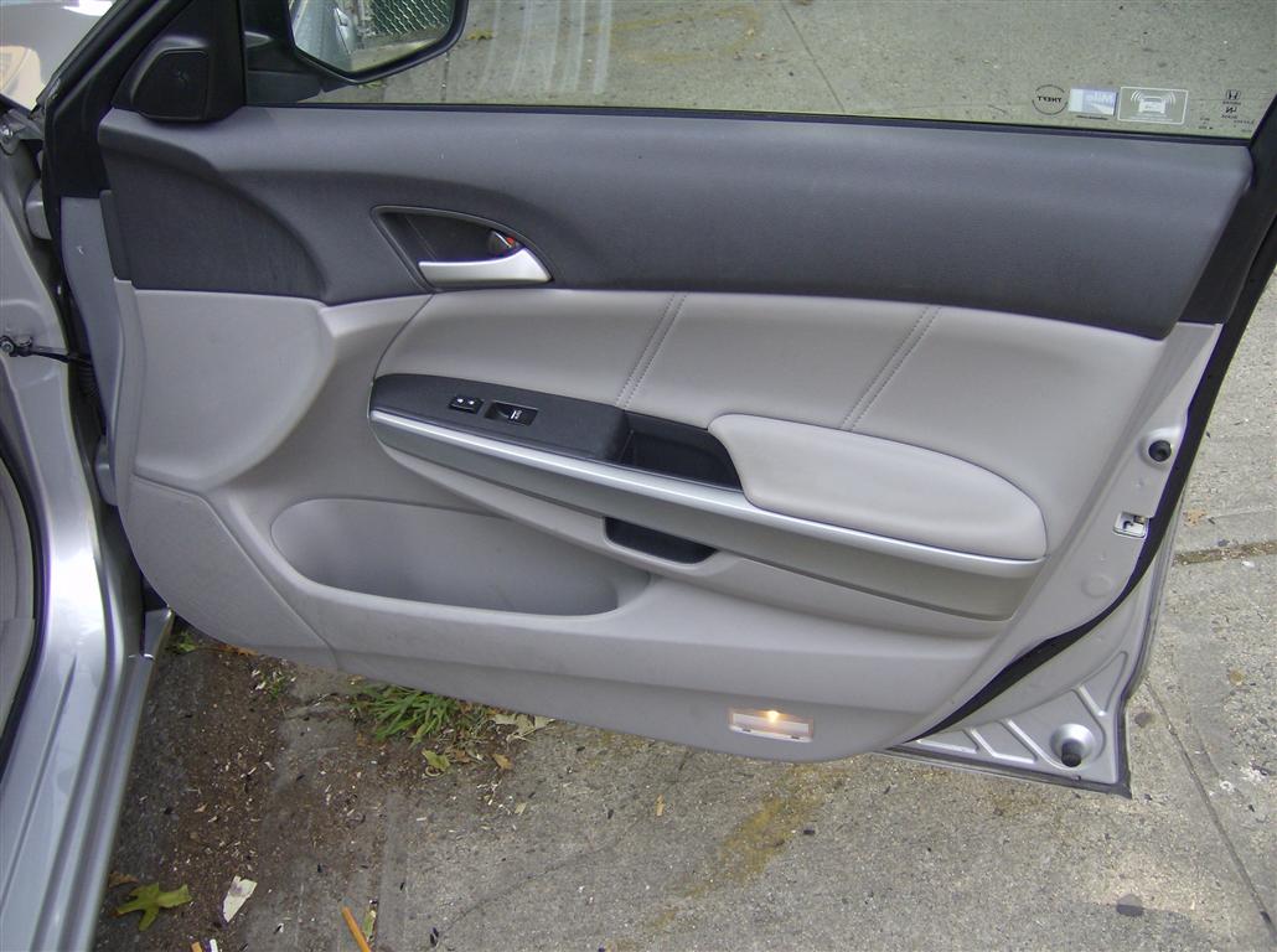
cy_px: 476
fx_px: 1325
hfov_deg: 51.4
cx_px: 638
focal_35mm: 36
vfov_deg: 39.5
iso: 100
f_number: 2.8
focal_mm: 6
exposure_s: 1/175
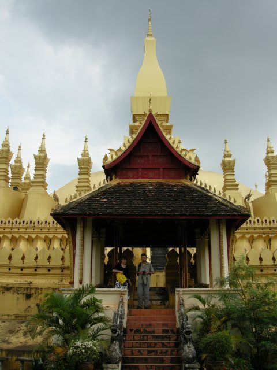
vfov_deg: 51.4
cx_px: 138
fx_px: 384
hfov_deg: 39.7
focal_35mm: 36
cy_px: 185
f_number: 5.4
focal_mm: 7.5
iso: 64
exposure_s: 1/235
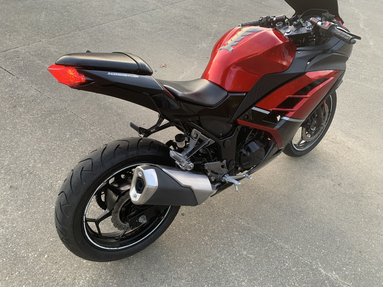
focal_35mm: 26
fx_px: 288
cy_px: 144
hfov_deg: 67.3
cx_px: 192
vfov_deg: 53.1
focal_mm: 4.25
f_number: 1.8
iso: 125
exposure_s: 1/60
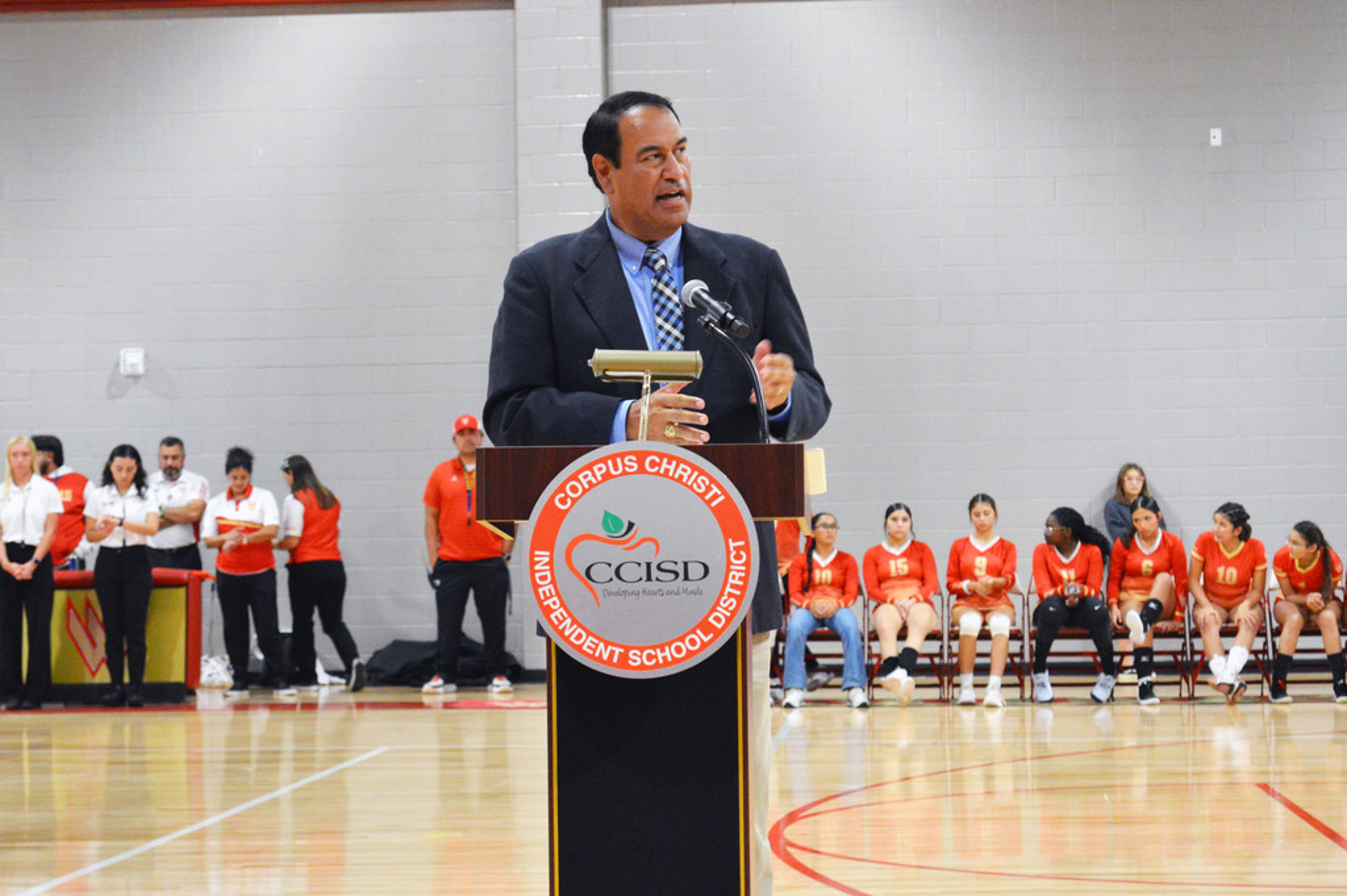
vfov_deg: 16.5
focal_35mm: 82
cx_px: 674
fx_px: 3084
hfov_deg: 24.6
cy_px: 448
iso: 3200
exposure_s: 1/100
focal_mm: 55
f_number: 5.6
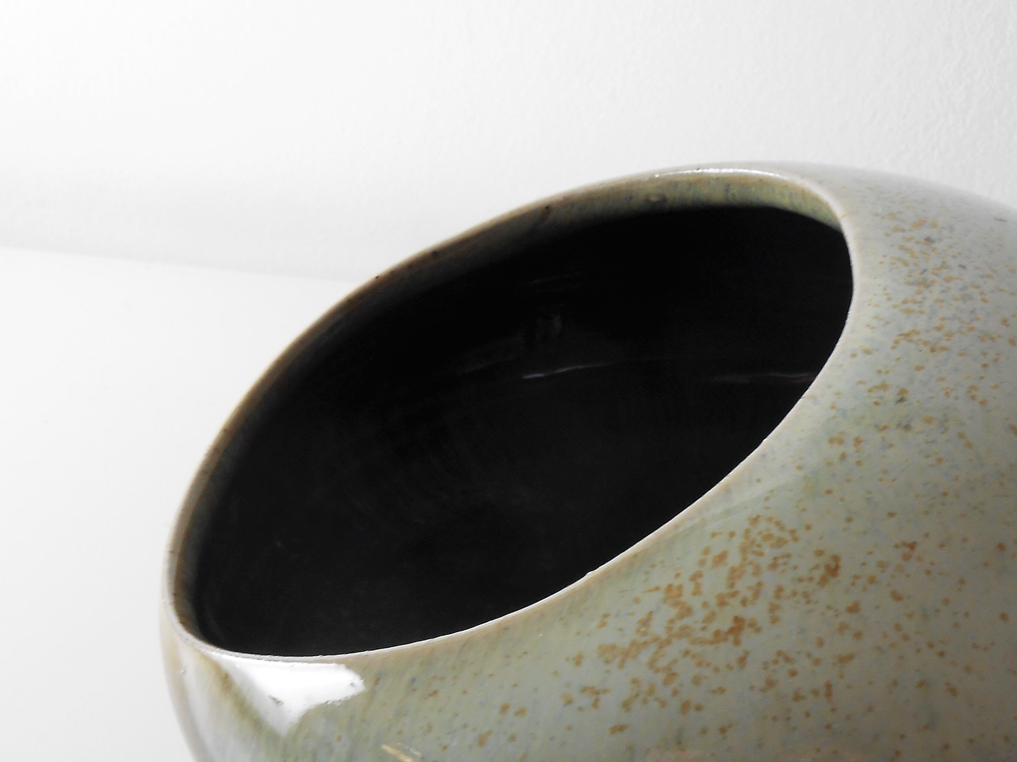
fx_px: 1293
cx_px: 724
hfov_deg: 42.0
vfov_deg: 32.2
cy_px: 579
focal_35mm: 44
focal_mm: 4.6
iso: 100
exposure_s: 1/30
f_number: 3.5
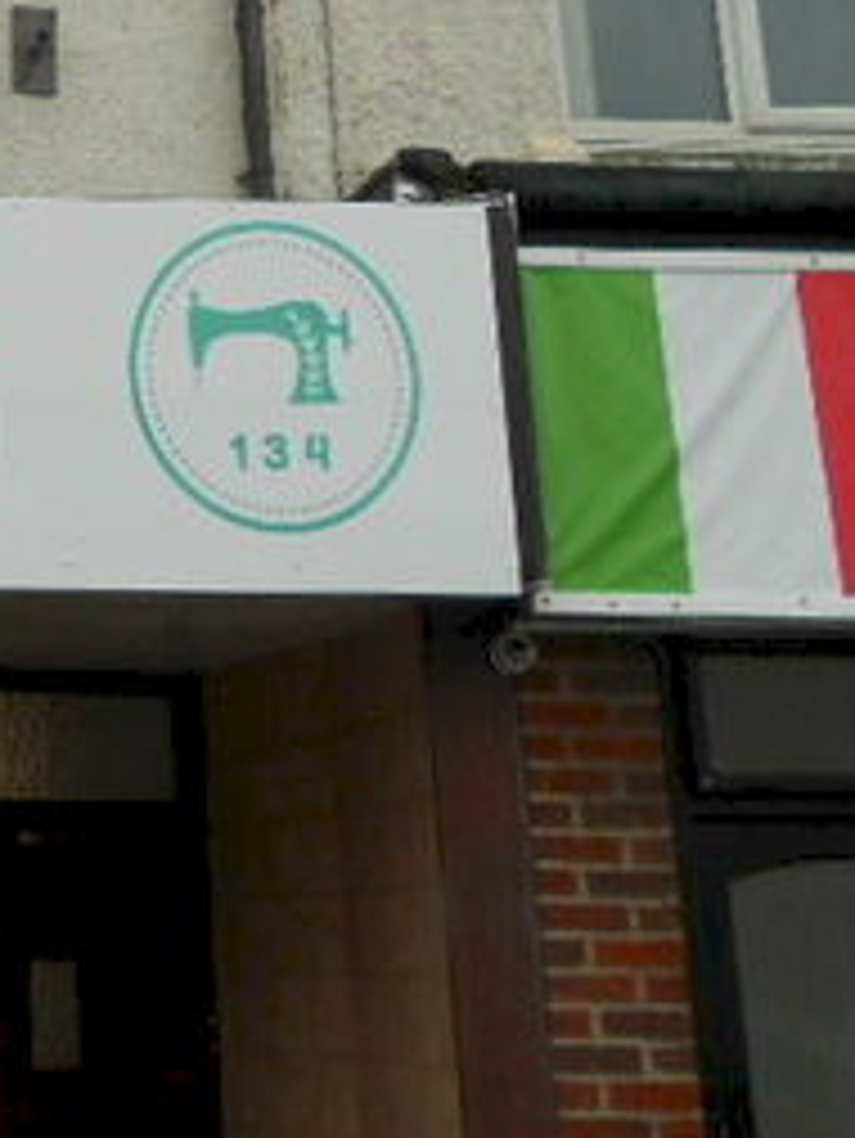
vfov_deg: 26.5
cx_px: -356
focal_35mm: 72
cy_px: 236
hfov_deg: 18.5
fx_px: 2369
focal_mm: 4.6
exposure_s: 1/125
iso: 80
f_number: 3.2
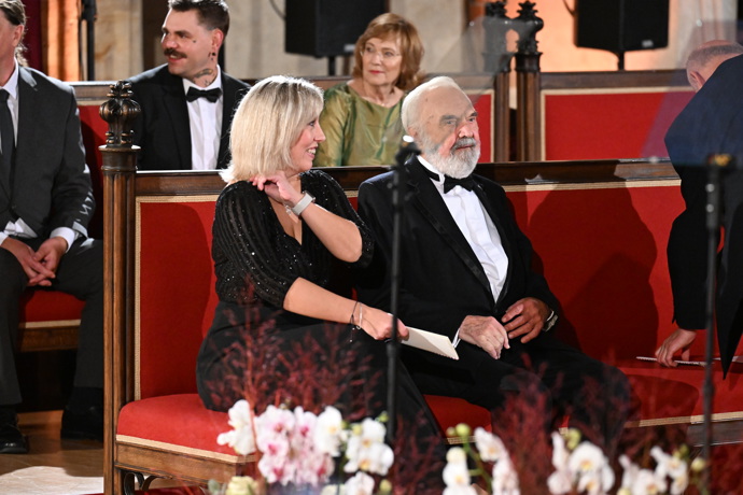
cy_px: 248
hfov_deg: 10.3
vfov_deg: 6.9
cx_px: 372
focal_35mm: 200
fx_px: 4127
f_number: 4
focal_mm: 200
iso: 8000
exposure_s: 1/400
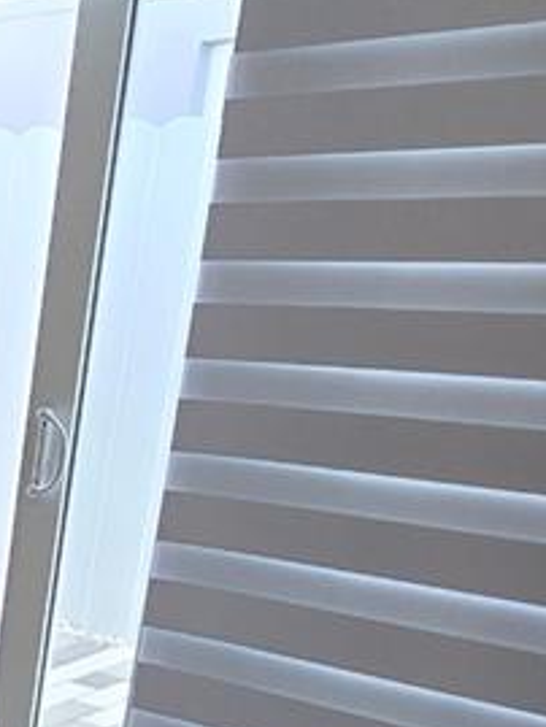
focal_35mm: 58
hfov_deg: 16.6
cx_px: -635
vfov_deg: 31.6
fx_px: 1219
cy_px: 654
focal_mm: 2.2
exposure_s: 1/60
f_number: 2.2
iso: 80
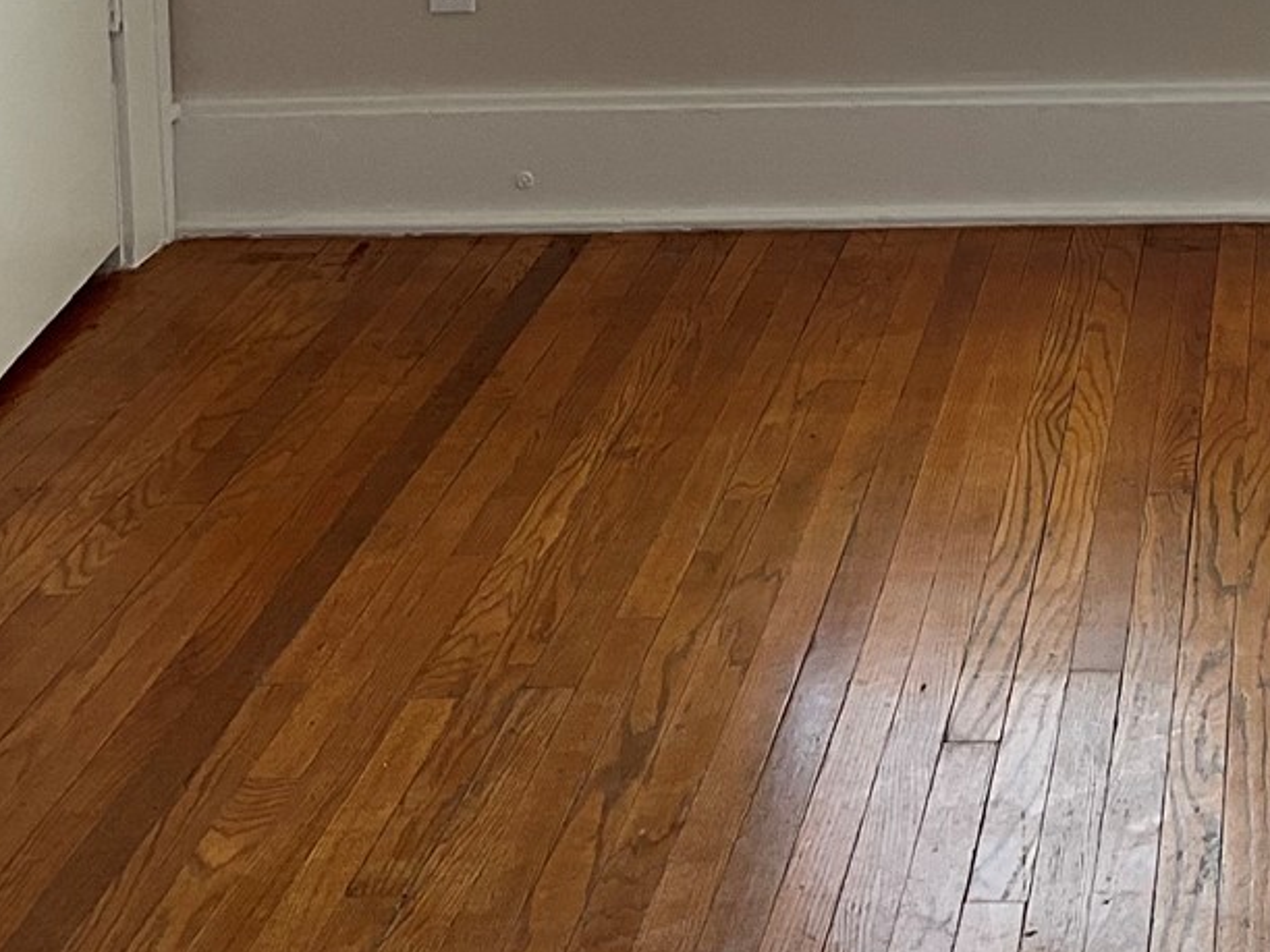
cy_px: -456
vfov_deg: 15.1
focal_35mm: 91
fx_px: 3339
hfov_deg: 20.9
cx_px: 1222
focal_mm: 3
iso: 20
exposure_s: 1/122
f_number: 1.8
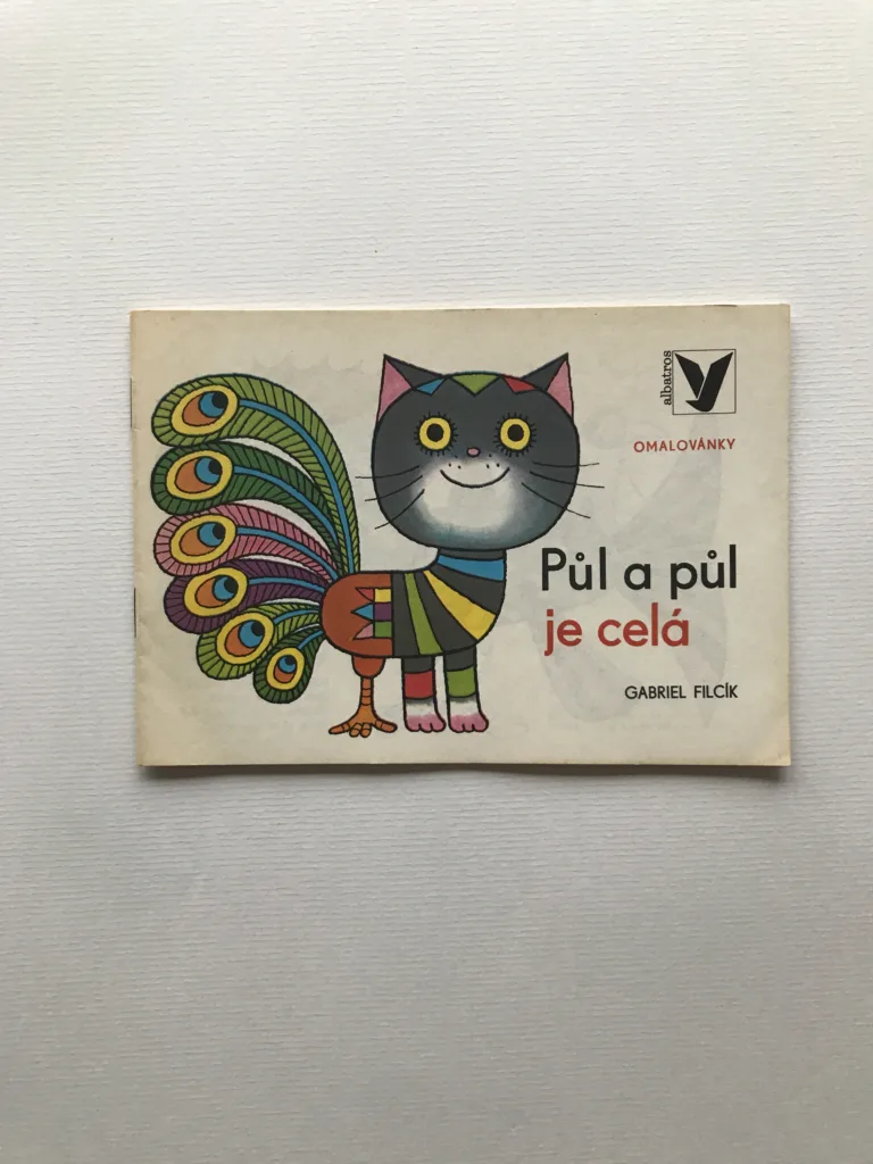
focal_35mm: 28
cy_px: 582
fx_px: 942
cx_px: 436
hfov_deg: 49.7
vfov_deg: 63.4
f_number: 1.8
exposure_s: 1/33
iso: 32
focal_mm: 3.99
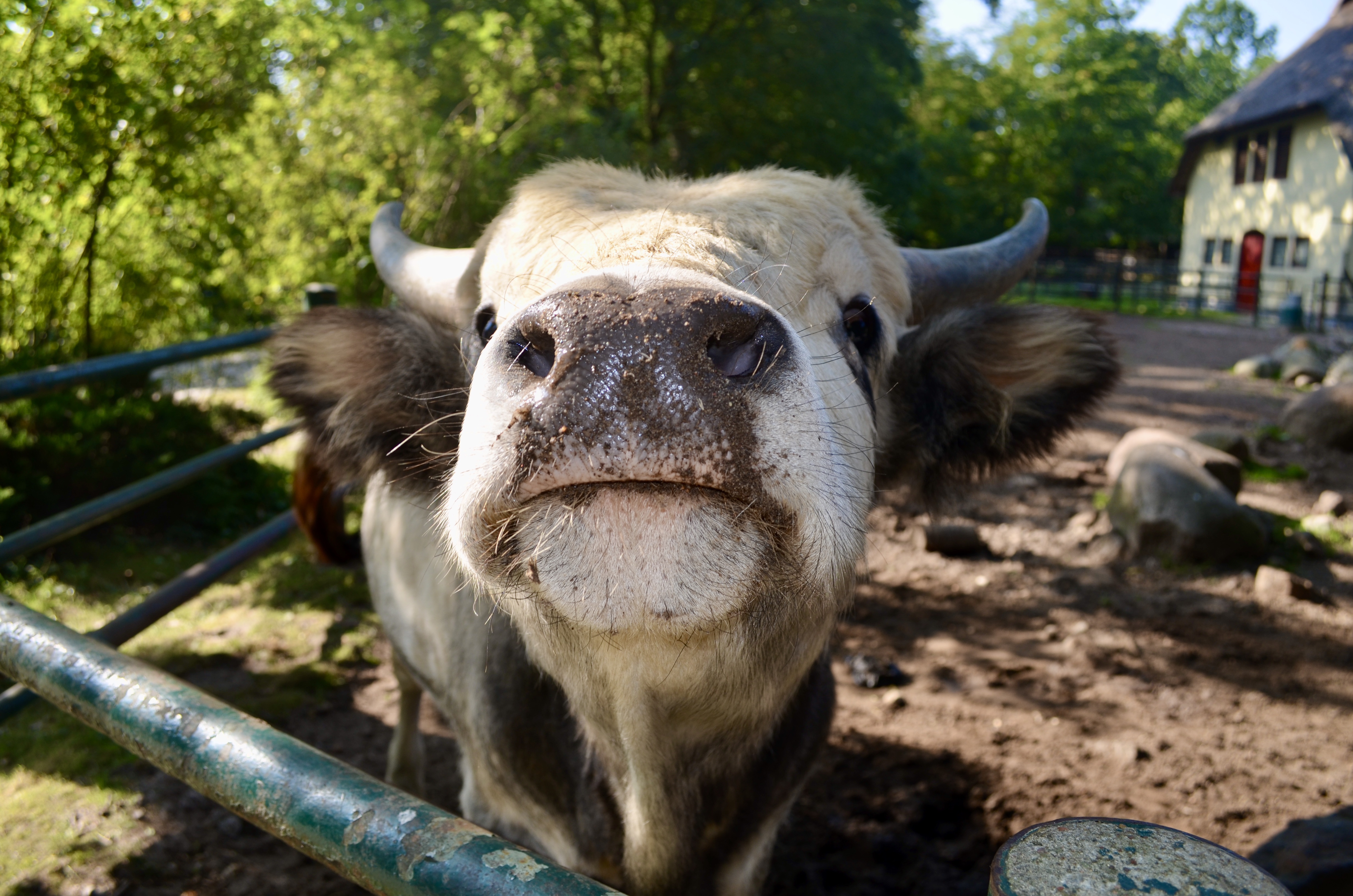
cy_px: 448
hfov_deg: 67.5
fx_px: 1013
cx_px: 676
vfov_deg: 47.7
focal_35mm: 27
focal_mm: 18
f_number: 4.8
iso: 100
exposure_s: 1/200
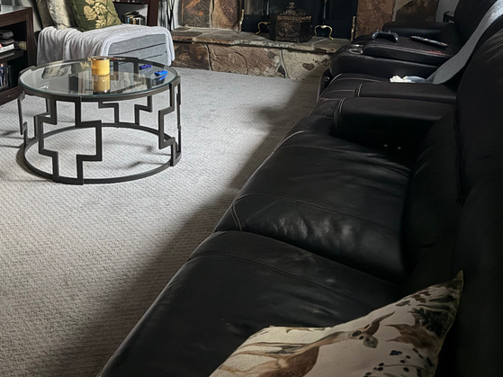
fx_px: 639
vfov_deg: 31.8
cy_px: 66
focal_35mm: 44
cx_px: 144
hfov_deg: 42.0
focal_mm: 6.76
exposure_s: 1/18
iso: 1600
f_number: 1.78
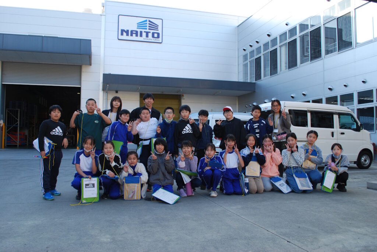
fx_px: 314
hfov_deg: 61.9
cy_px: 126
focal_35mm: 30
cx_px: 188
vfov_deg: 43.7
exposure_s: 1/125
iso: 180
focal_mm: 20
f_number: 5.6
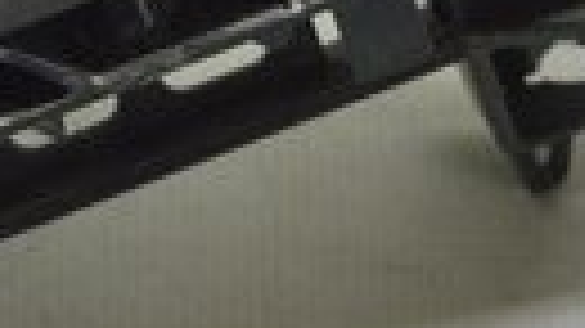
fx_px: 6125
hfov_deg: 5.4
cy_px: -330
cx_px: -297
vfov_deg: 3.1
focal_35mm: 395
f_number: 5.6
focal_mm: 32
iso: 400
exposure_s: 1/20
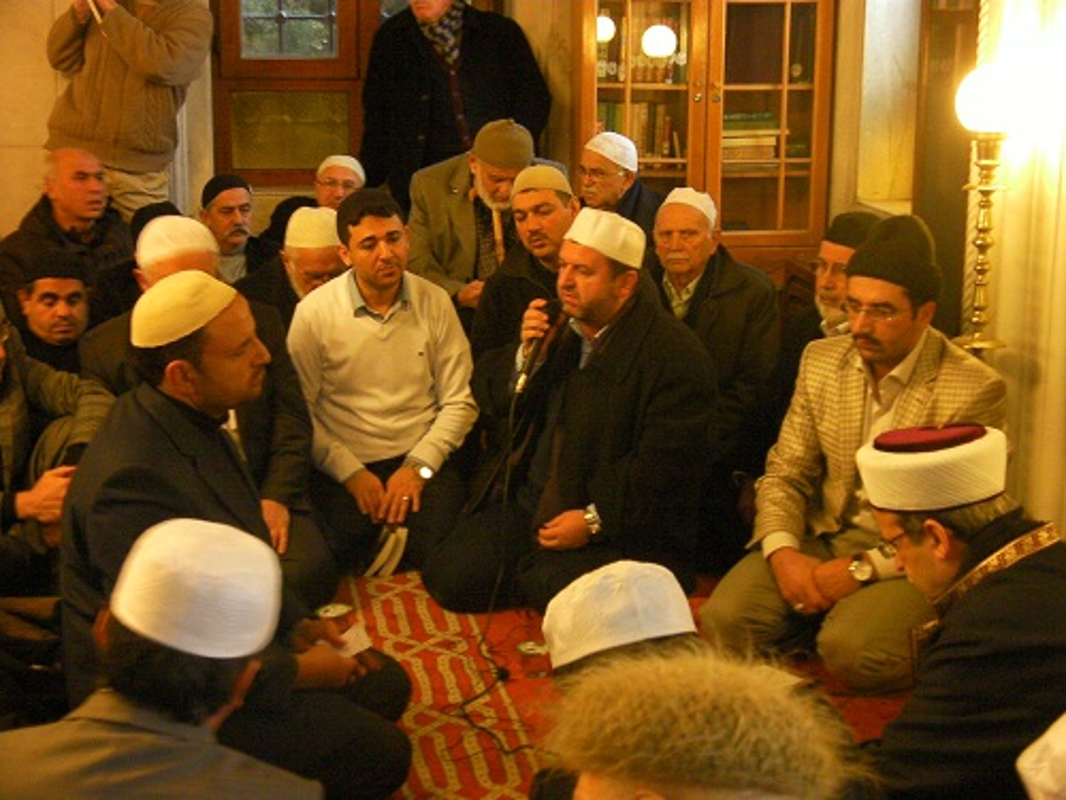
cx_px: 533
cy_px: 400
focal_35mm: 60
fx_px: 1848
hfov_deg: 32.2
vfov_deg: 24.4
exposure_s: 1/9.4
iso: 400
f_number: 3.6
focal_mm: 10.7
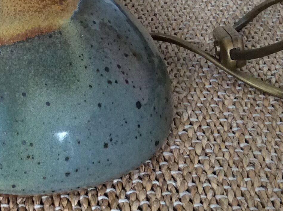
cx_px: -25
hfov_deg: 21.2
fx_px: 718
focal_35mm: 88
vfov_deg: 16.7
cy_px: 95
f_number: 2.4
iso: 100
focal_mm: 3.3
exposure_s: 1/25
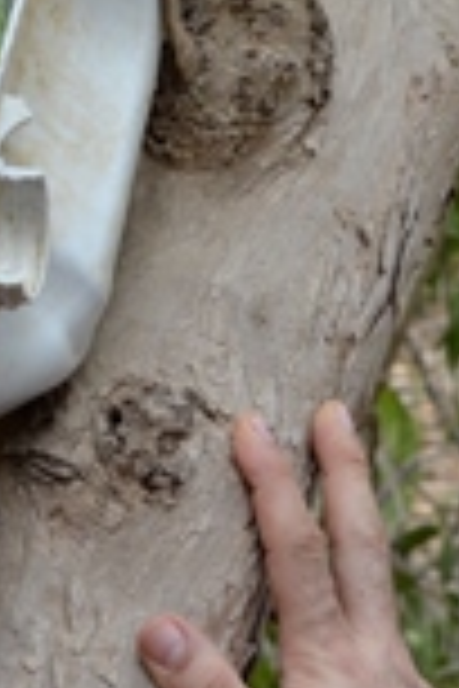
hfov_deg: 4.8
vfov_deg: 7.2
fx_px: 5445
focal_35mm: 285
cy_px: 27
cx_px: 117
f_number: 8
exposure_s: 1/60
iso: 160
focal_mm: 55
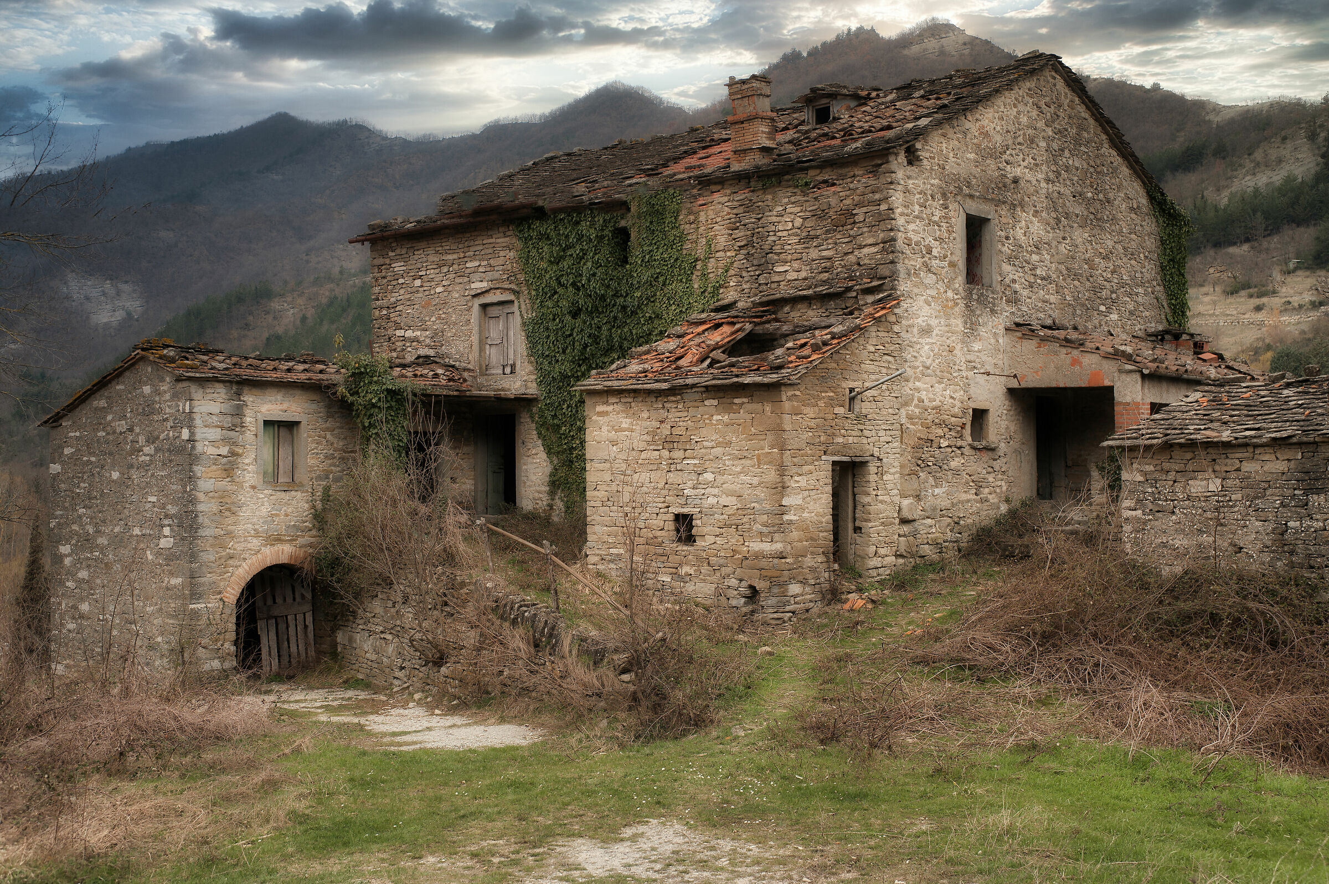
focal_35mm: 45
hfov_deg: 43.6
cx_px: 664
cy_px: 442
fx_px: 1660
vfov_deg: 29.8
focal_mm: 45
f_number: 5.6
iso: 200
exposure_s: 1/250
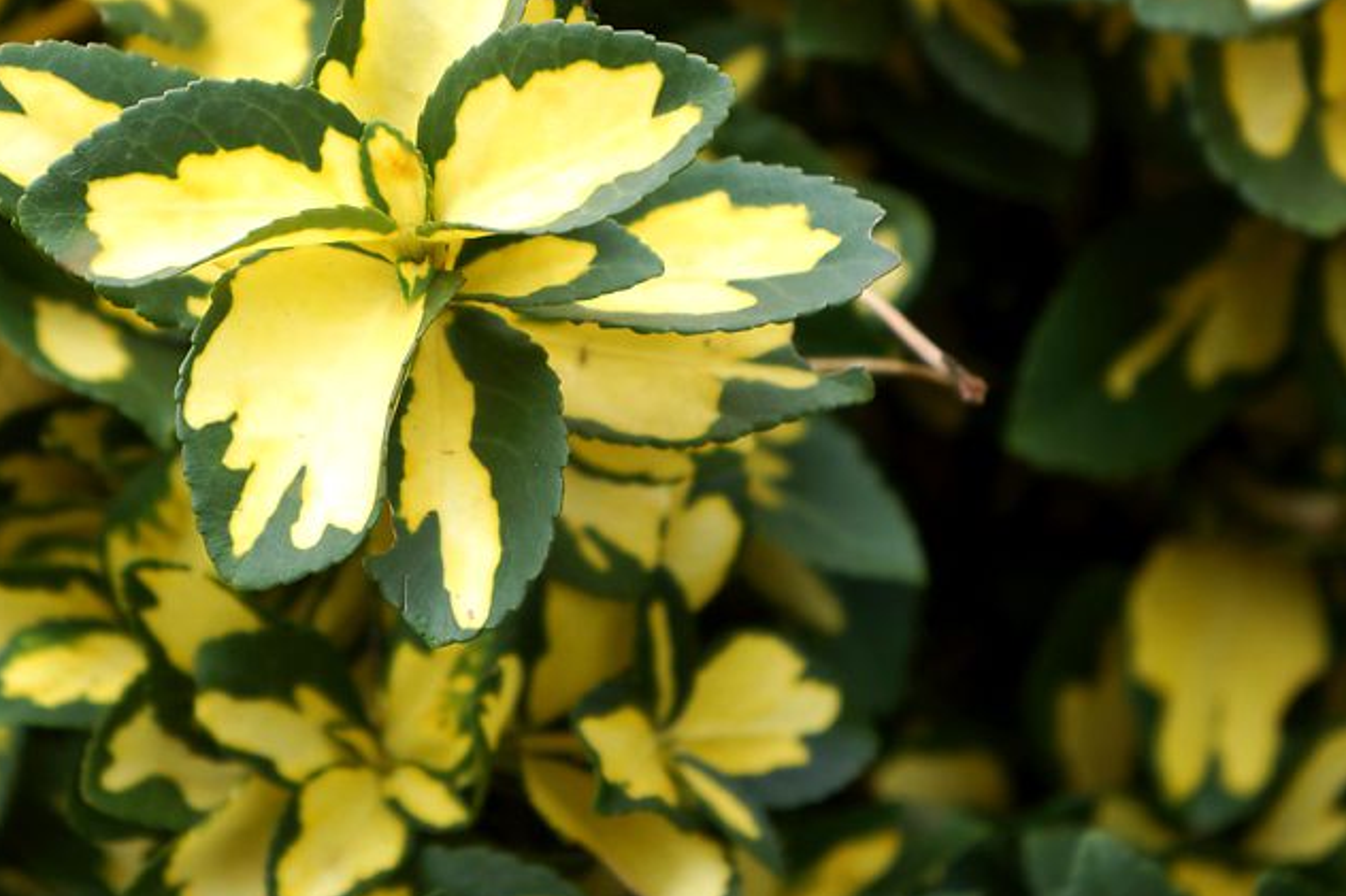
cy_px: 285
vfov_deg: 8.6
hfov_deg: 12.8
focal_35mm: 160
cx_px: 414
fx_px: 5980
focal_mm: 55
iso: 100
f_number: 5.6
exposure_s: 1/50
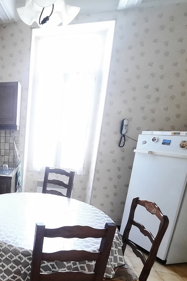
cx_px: -7
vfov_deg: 75.0
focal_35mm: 23
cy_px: 173
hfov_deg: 45.0
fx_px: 179
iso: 400
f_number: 2.2
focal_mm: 1.74
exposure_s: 1/20
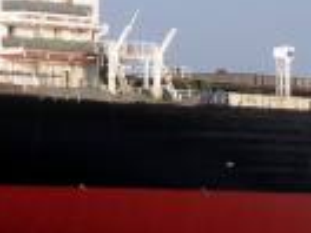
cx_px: 276
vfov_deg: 2.4
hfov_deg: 3.2
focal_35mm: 622
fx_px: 5588
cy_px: 132
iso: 100
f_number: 4.7
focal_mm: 17.5
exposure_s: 1/400
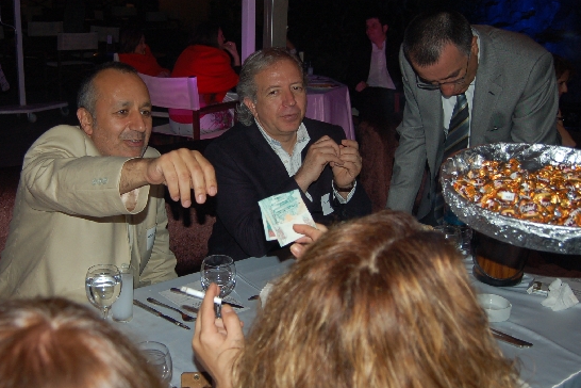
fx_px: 673
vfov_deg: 32.1
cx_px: 229
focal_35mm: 42
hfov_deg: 46.4
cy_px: 169
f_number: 3.5
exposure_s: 1/60
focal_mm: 19
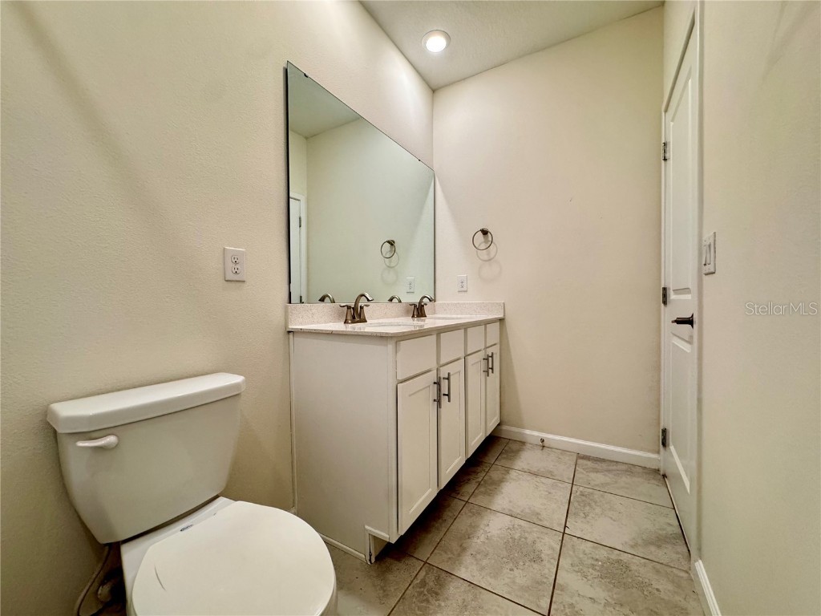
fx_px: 332
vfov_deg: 85.7
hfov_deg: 102.1
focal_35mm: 14
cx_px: 410
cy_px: 308
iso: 250
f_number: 2.2
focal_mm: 2.22
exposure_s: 1/120
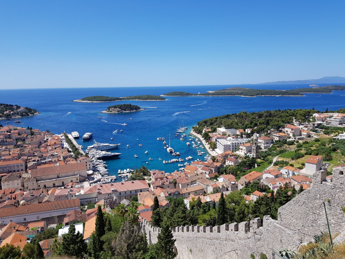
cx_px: 172
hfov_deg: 67.3
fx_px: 259
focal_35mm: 26
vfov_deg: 53.1
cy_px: 130
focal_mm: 4.3
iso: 40
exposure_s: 1/2400
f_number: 1.7
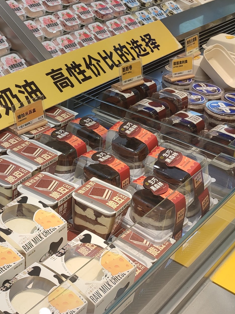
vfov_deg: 34.8
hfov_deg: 25.0
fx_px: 498
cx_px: -13
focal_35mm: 55
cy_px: 118
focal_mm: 5.96
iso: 50
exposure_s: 1/119
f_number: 1.75
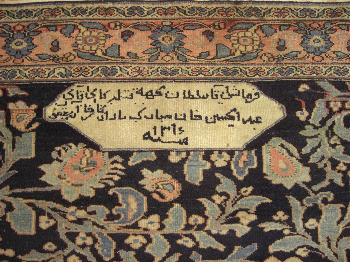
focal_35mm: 38
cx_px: 175
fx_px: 384
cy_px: 131
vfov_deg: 37.7
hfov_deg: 49.0
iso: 800
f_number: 2.8
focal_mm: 7.9
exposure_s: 1/50
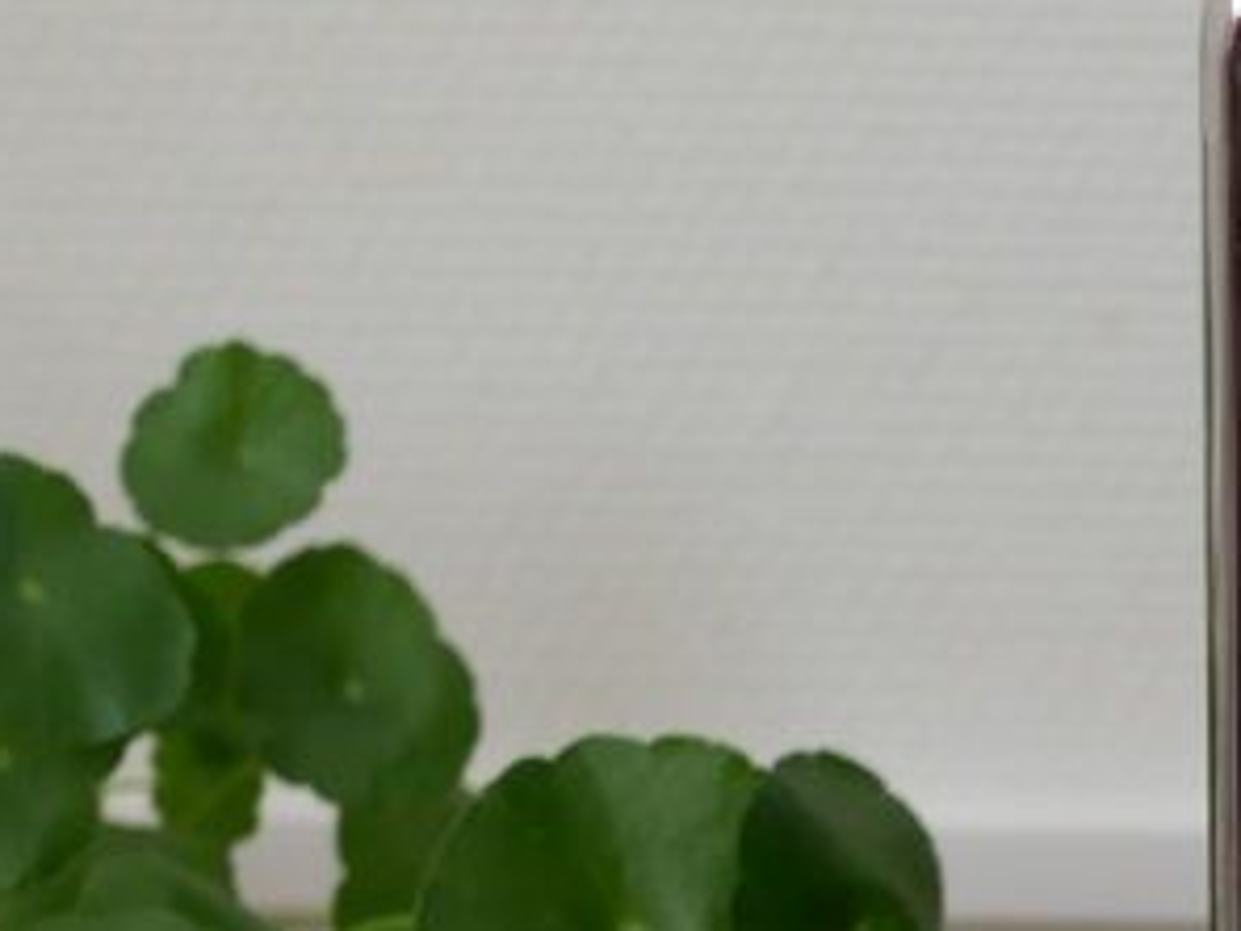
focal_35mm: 174
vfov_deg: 8.4
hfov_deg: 11.0
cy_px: 1369
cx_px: 1732
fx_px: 6238
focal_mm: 20
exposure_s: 1/200
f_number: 2.5
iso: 200
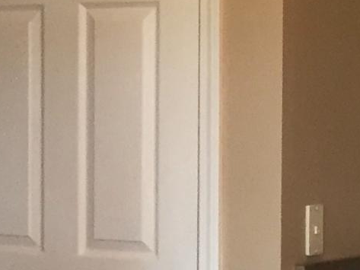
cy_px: 250
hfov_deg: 10.7
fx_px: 1914
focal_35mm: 184
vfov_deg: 8.0
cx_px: 24
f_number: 2.2
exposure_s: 1/30
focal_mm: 4.15
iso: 50
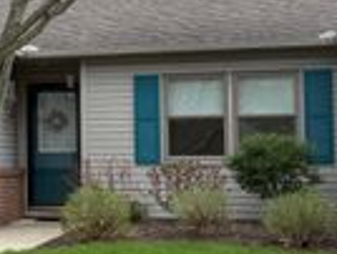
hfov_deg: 19.2
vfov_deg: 15.3
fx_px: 946
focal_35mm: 97
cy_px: 102
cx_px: -58
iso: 50
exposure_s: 1/1706
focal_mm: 5.96
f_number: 1.6
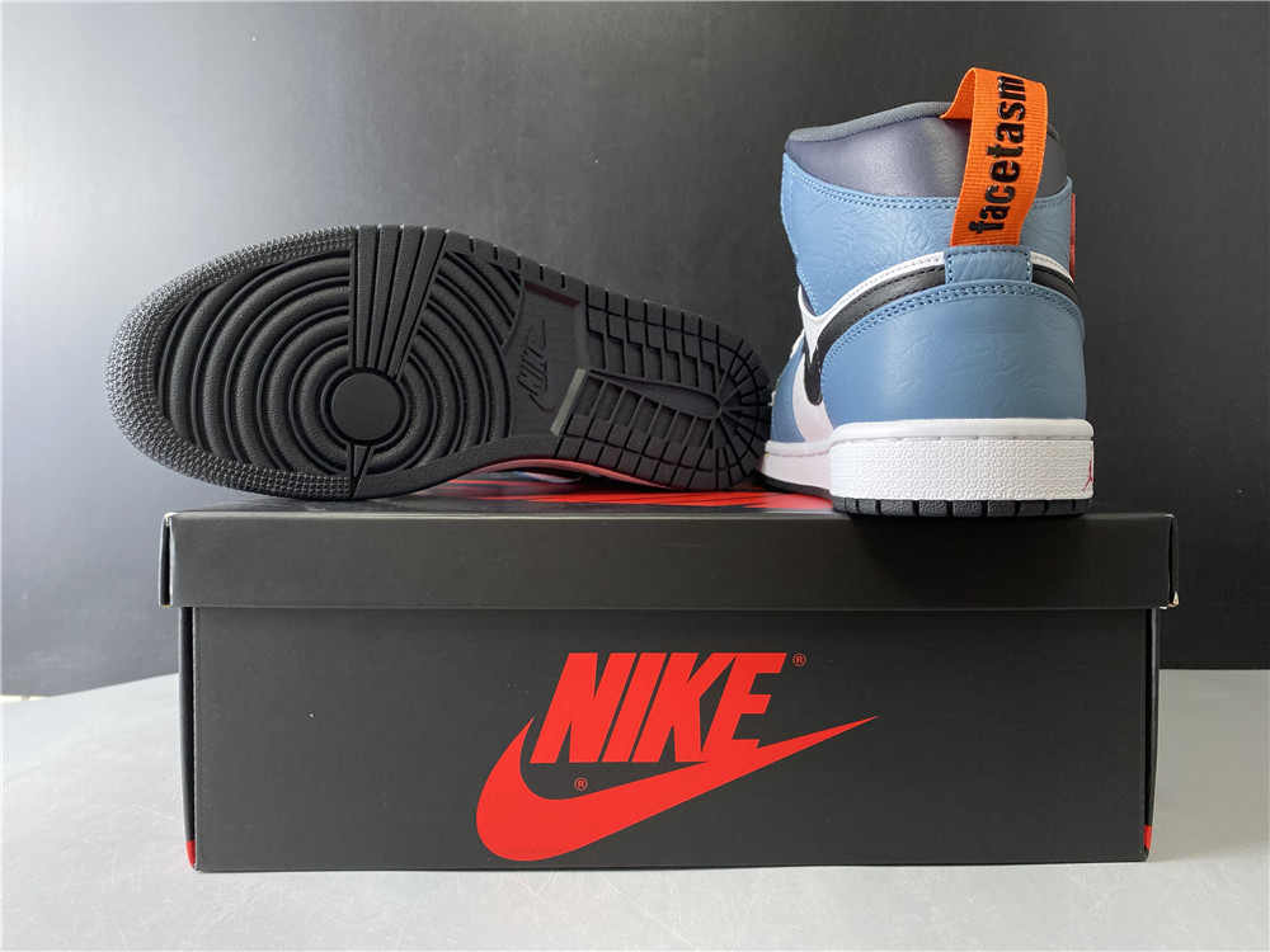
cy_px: 476
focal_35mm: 26
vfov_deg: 53.1
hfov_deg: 67.3
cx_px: 635
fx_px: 954
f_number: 1.8
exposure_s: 1/50
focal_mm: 4.25
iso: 80
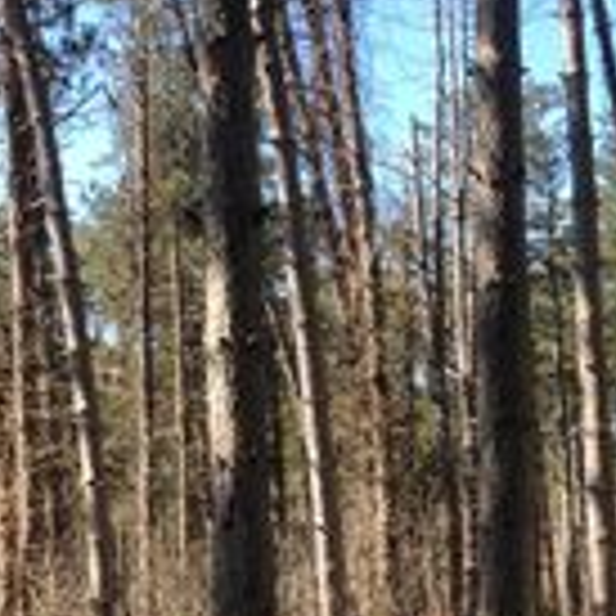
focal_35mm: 90
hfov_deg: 19.3
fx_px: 1812
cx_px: 306
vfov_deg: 18.9
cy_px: 591
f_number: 1.8
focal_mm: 4
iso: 20
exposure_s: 1/484
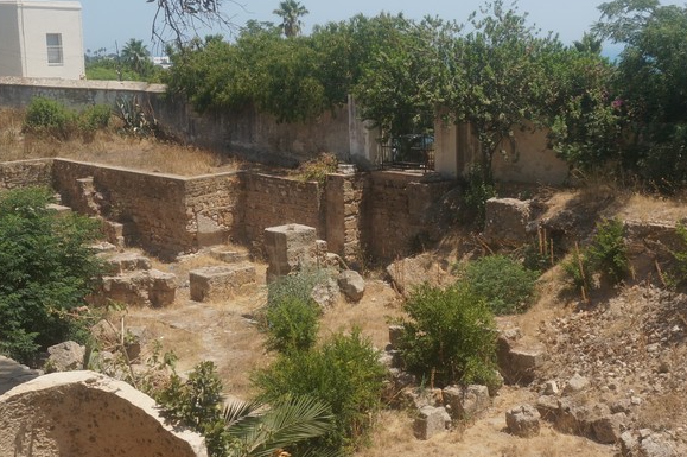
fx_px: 1011
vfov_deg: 25.4
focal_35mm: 53
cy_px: 256
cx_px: 451
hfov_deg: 37.2
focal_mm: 17
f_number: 9
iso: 100
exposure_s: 1/200
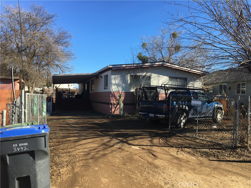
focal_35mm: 29
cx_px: 126
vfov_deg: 48.2
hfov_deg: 61.7
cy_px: 94
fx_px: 210
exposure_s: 1/769
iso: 25
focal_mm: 4.15
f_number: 2.2
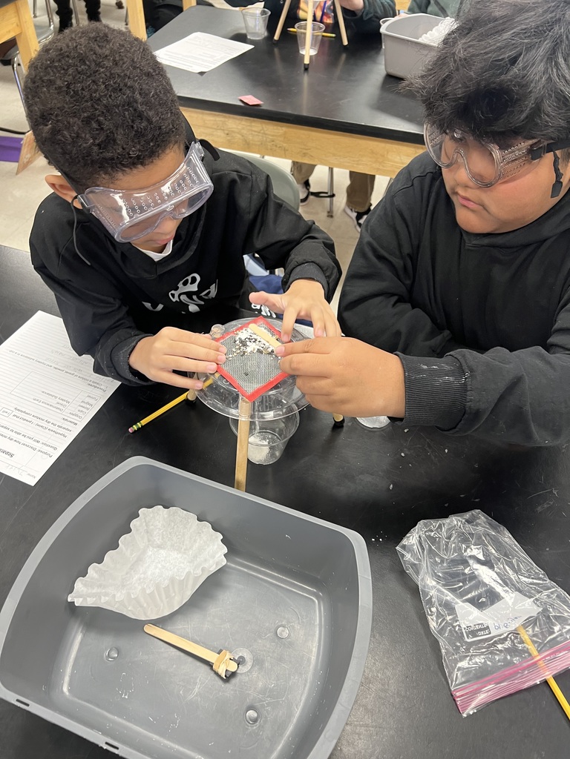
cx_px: 285
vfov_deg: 67.3
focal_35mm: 26
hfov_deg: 53.1
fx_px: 571
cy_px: 380
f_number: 1.5
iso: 160
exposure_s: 1/60
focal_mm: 5.7
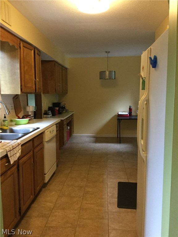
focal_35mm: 31
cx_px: 89
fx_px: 213
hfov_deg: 45.4
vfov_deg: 58.4
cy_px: 118
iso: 200
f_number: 2.4
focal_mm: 3.3
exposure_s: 1/24
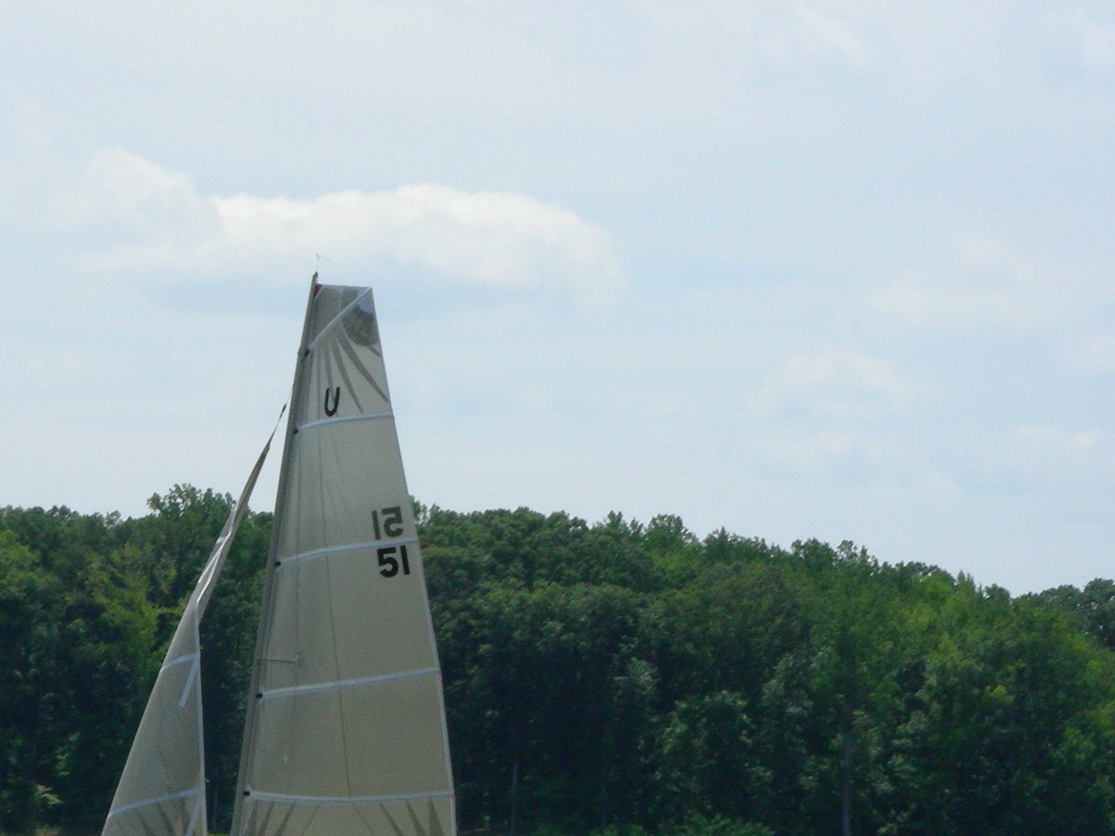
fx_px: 6893
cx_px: 229
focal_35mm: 214
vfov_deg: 6.9
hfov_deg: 9.2
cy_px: 614
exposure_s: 1/381
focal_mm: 21.3
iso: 50
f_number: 6.8
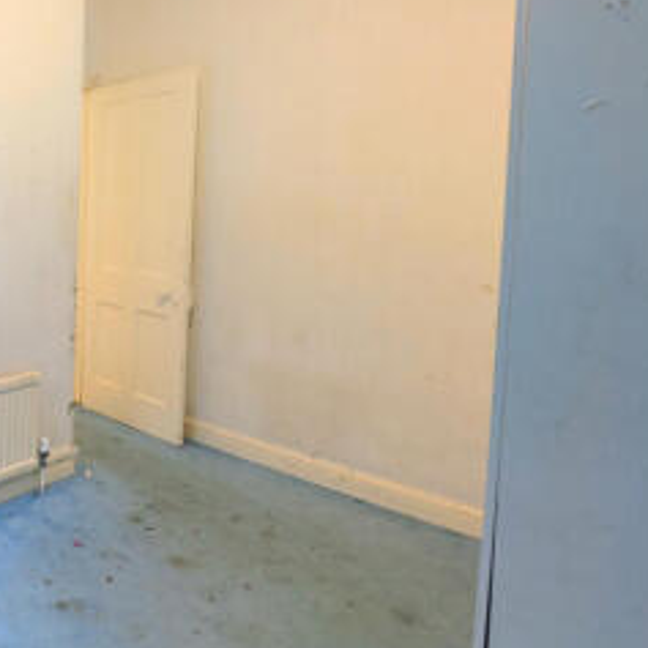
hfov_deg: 47.8
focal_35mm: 26
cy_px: 247
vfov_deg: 60.2
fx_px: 551
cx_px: -30
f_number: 1.95
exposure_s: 1/25.2
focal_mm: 2.23
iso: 79
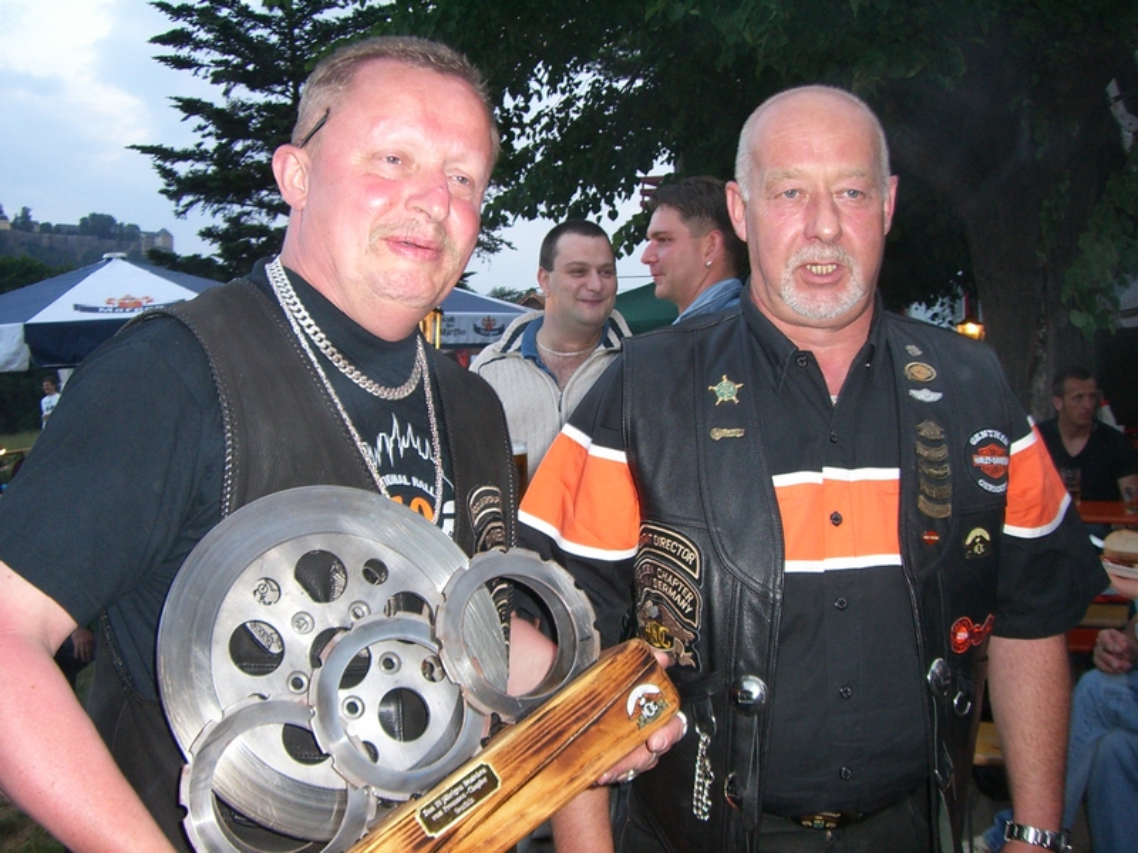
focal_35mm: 38
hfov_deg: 49.0
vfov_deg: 37.7
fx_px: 1249
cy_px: 426
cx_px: 569
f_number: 2.7
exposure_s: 1/60
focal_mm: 6.2
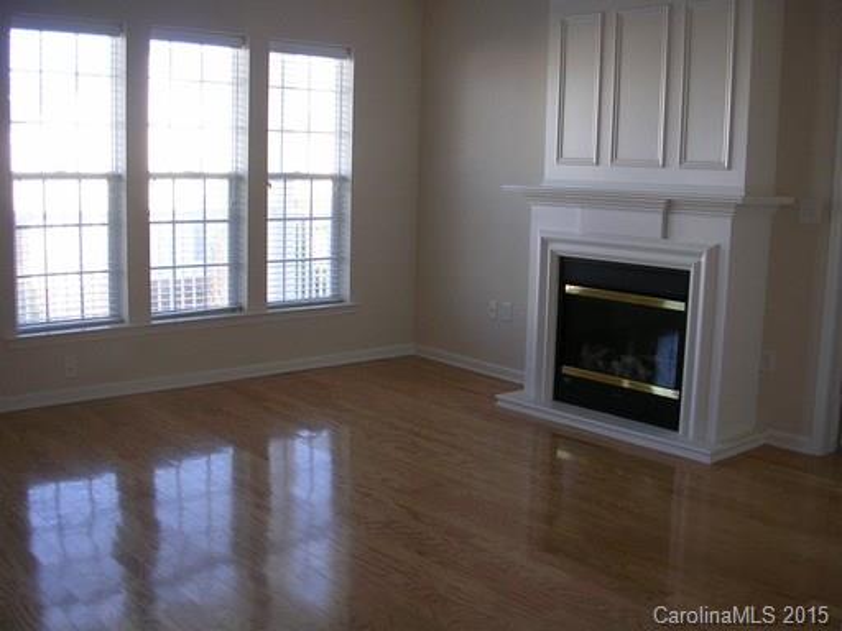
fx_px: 924
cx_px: 421
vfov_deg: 37.7
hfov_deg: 49.0
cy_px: 316
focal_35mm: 38
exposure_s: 1/37.5
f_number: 2.8
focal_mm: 5.8
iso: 50
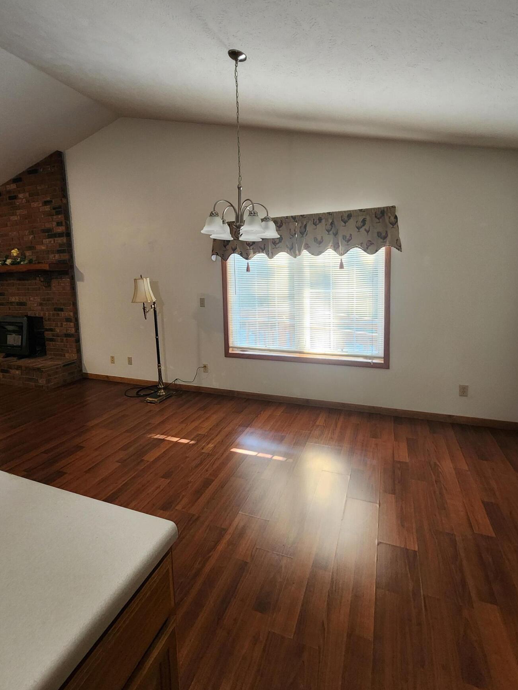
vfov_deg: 98.0
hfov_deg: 81.8
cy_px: 318
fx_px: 299
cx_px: 260
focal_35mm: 15
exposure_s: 1/60
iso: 320
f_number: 2.2
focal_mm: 2.2
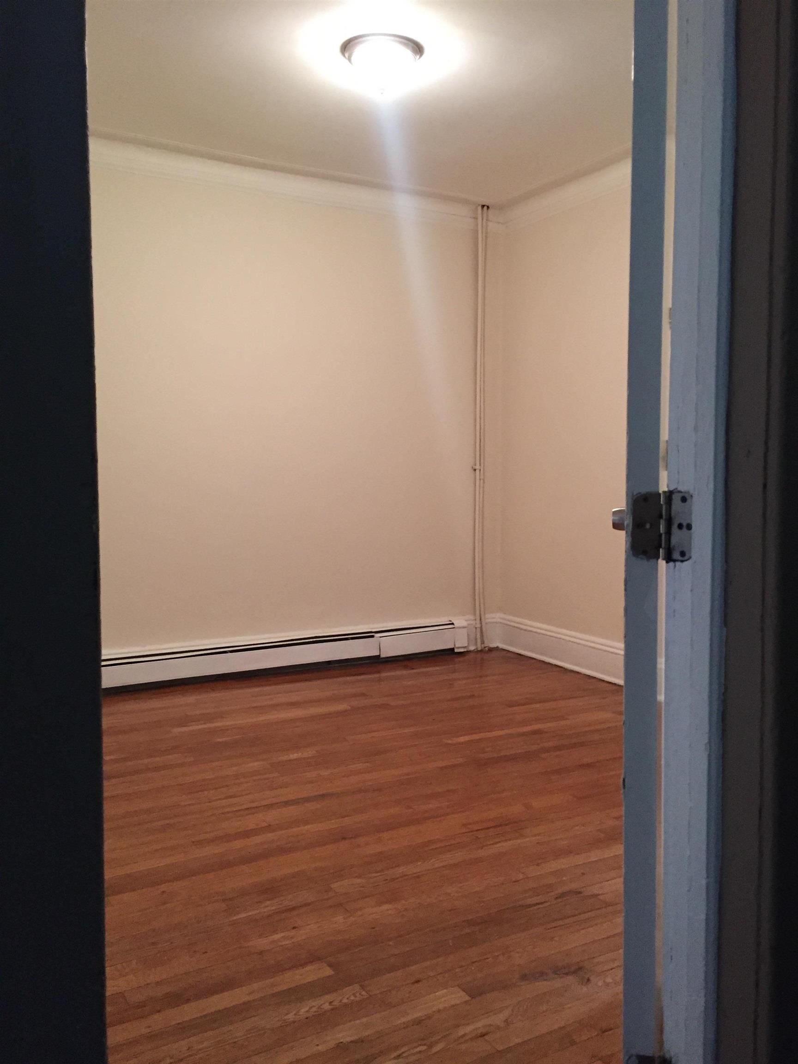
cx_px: 399
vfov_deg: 61.7
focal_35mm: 29
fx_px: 891
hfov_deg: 48.2
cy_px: 532
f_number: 2.2
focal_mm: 4.15
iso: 250
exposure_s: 1/30
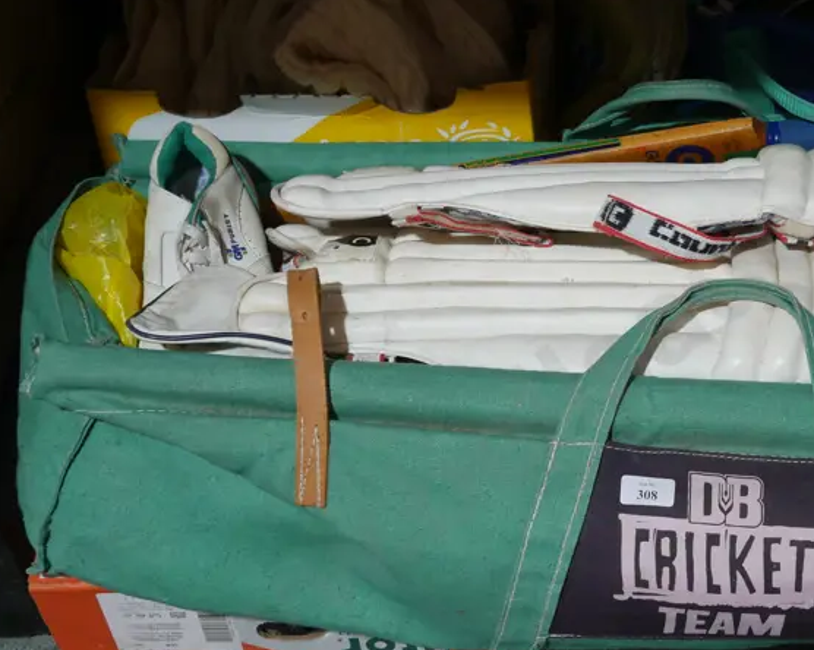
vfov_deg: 21.2
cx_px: 739
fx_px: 1733
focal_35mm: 72
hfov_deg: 25.6
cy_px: 274
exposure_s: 1/60
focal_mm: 20
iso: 320
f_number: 4.4
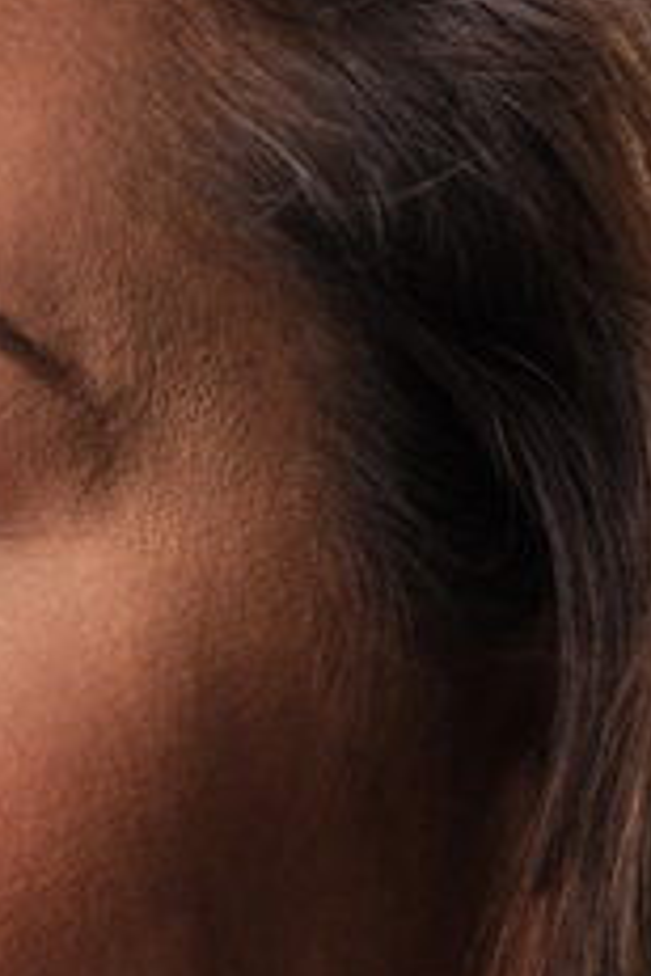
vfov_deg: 3.7
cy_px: 2936
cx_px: 13
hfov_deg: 2.5
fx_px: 14782
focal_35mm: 545
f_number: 10
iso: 200
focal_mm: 46.6
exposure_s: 1/100
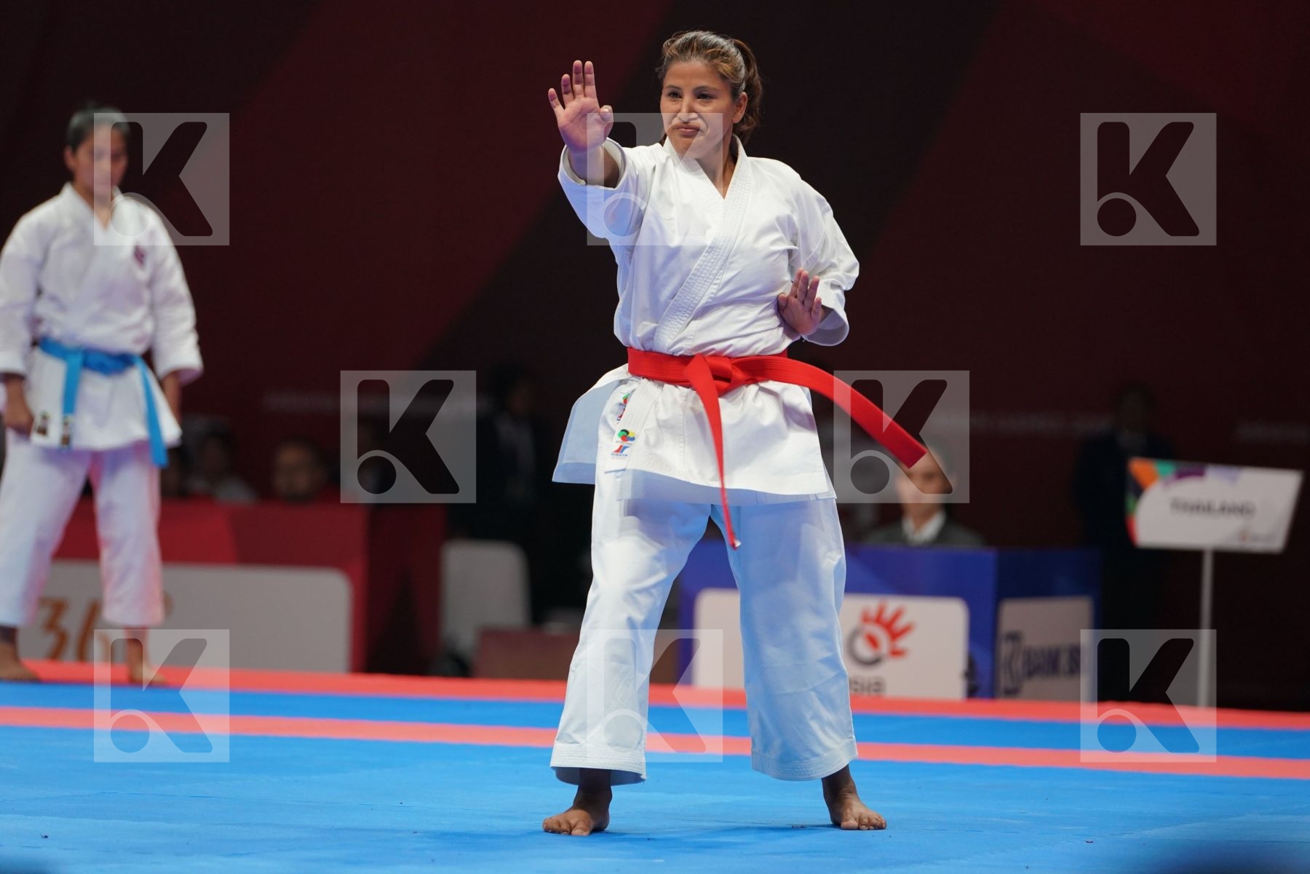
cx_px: 655
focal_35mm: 239
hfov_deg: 8.6
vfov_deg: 5.7
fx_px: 8696
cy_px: 437
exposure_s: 1/500
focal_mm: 239
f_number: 4
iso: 2000
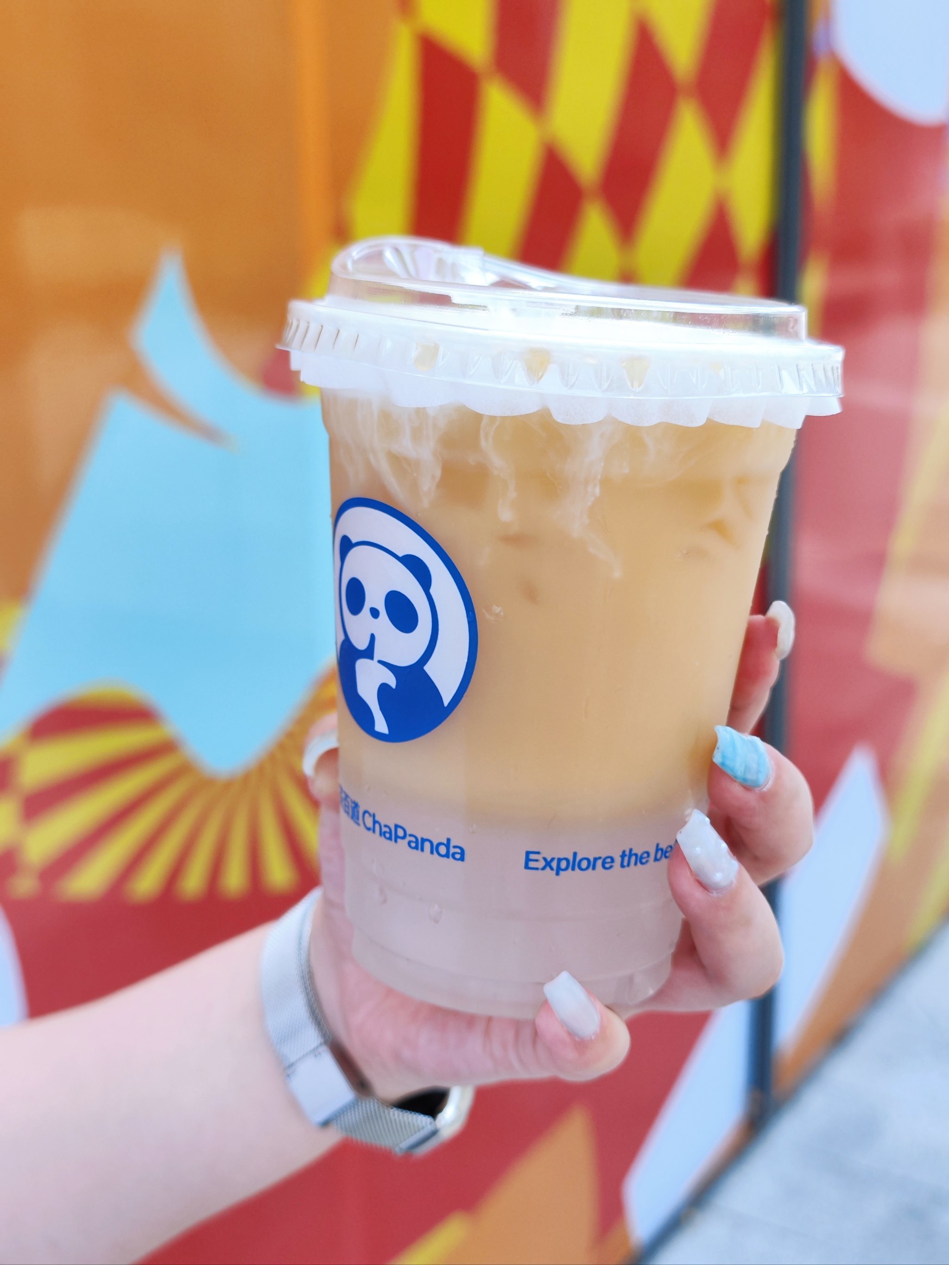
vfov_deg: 73.9
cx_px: 474
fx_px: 841
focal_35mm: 23
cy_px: 632
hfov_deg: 58.9
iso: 255
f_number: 1.9
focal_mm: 8.7
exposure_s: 1/2000
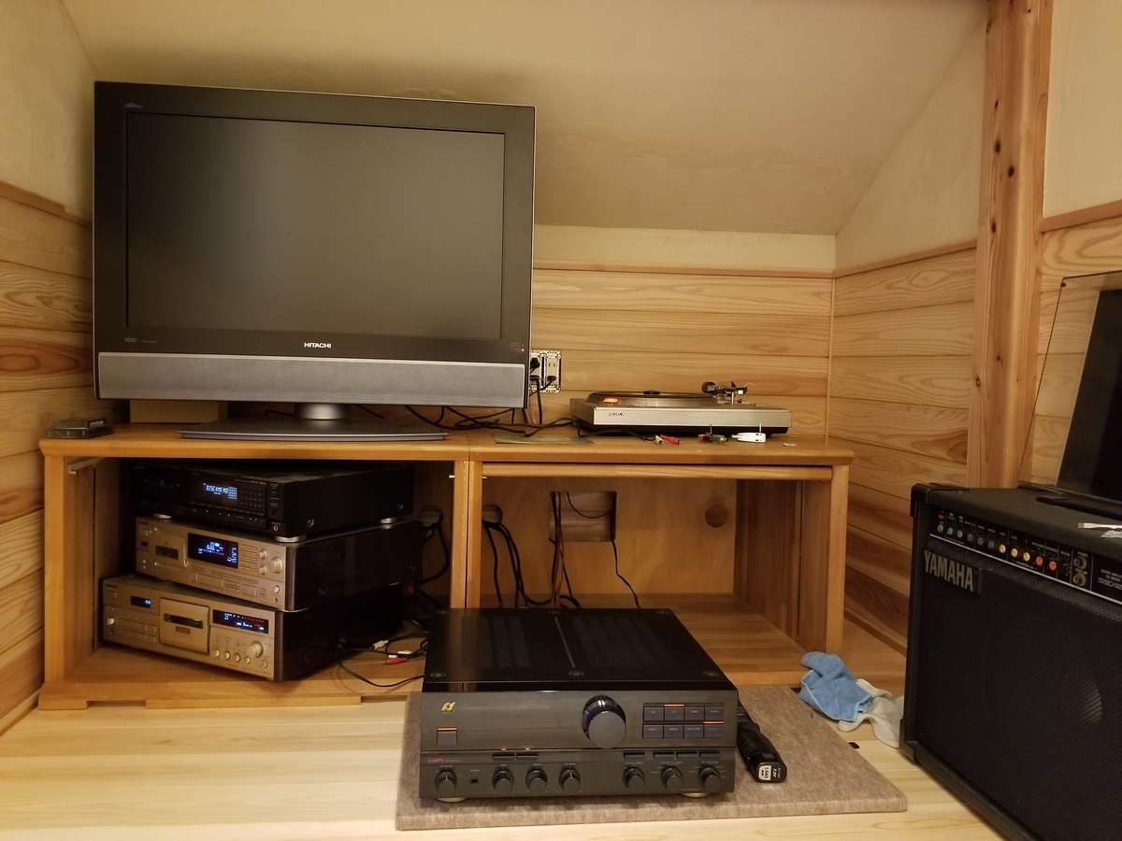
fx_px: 843
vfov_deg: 53.1
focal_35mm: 26
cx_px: 561
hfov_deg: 67.3
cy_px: 420
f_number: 1.7
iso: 400
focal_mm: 4.25
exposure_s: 1/10
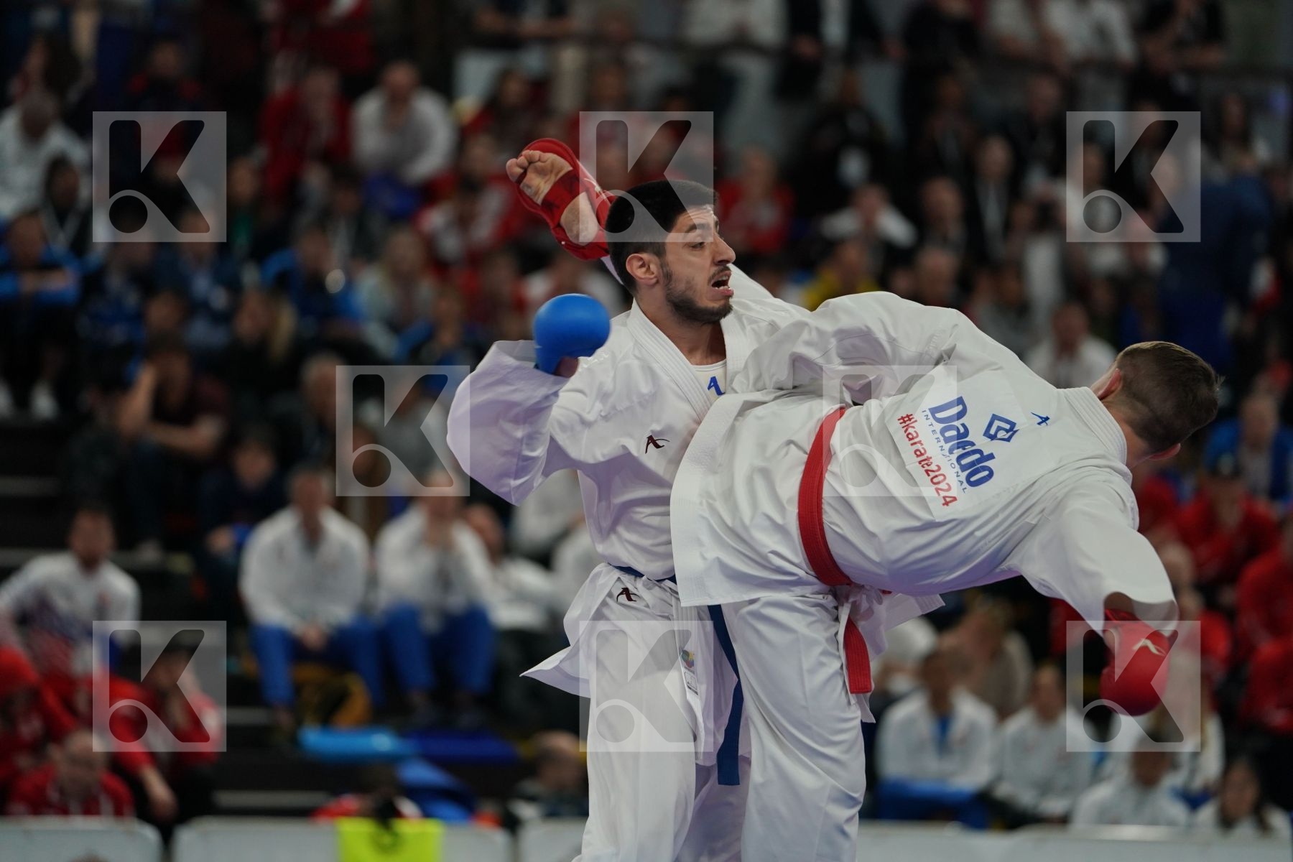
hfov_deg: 10.3
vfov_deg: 6.9
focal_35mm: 200
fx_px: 7183
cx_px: 646
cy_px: 431
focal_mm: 200
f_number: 2.8
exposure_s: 1/1000
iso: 1250
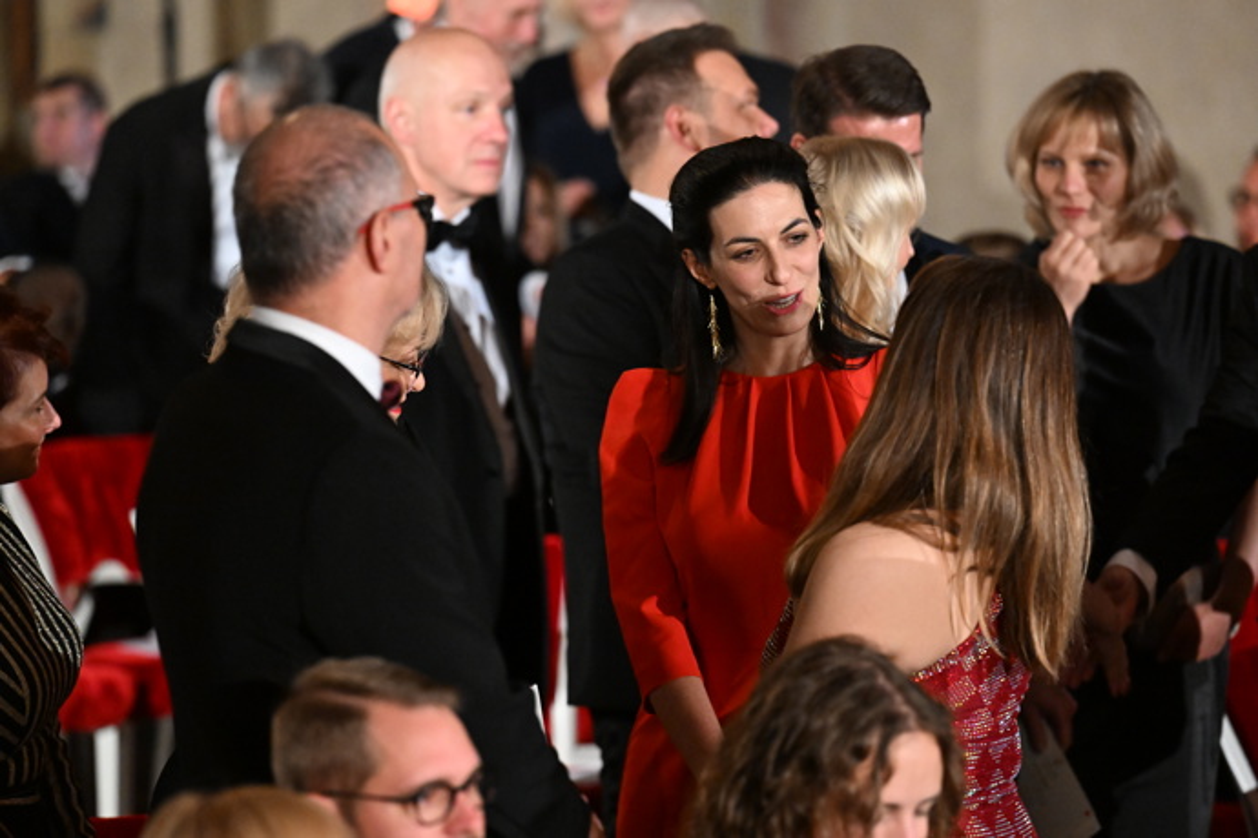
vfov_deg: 6.9
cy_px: 419
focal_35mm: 200
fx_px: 6988
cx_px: 629
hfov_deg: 10.3
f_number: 4
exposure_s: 1/250
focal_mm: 200
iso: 8000
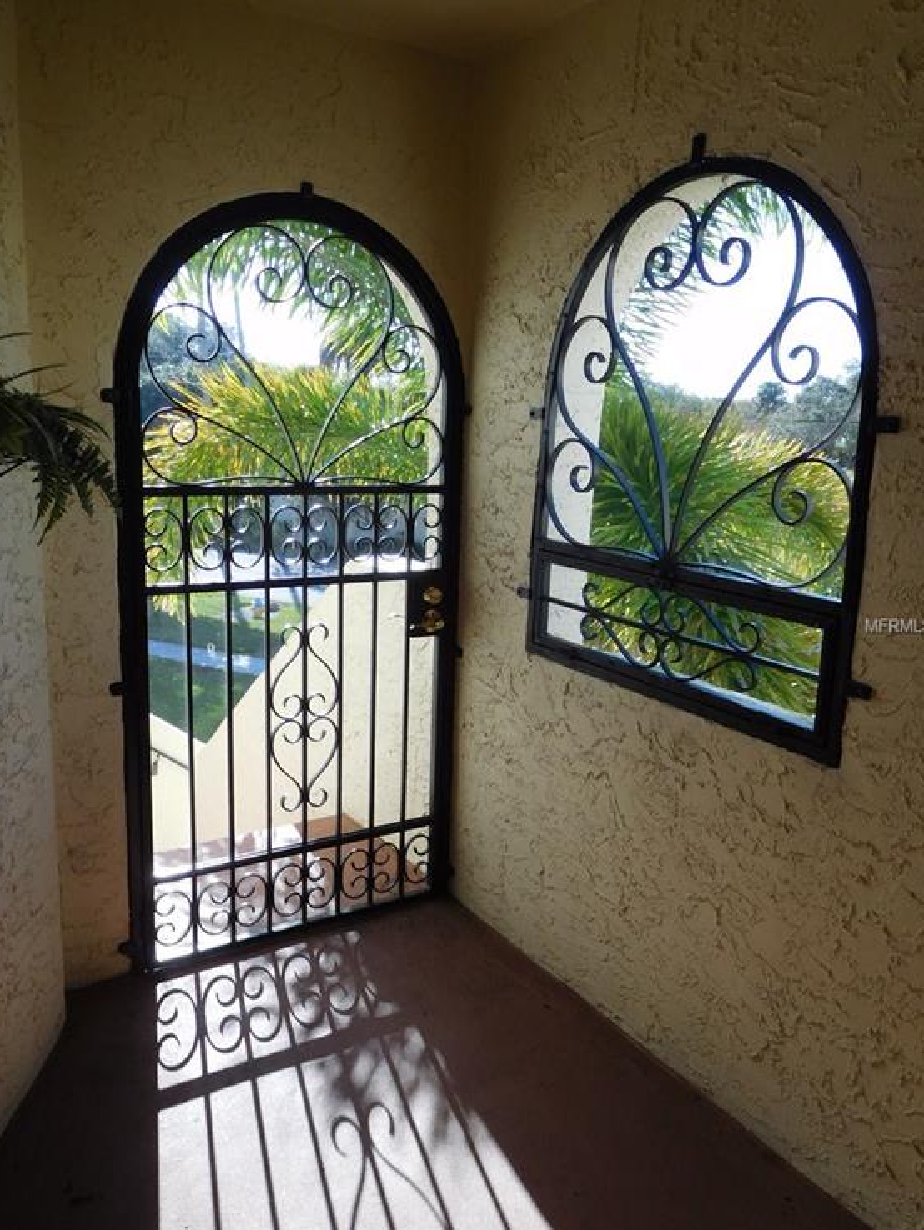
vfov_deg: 67.3
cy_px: 627
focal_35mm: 26
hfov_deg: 53.1
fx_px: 925
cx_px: 460
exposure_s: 1/320
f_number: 3.4
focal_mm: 4.5
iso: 125
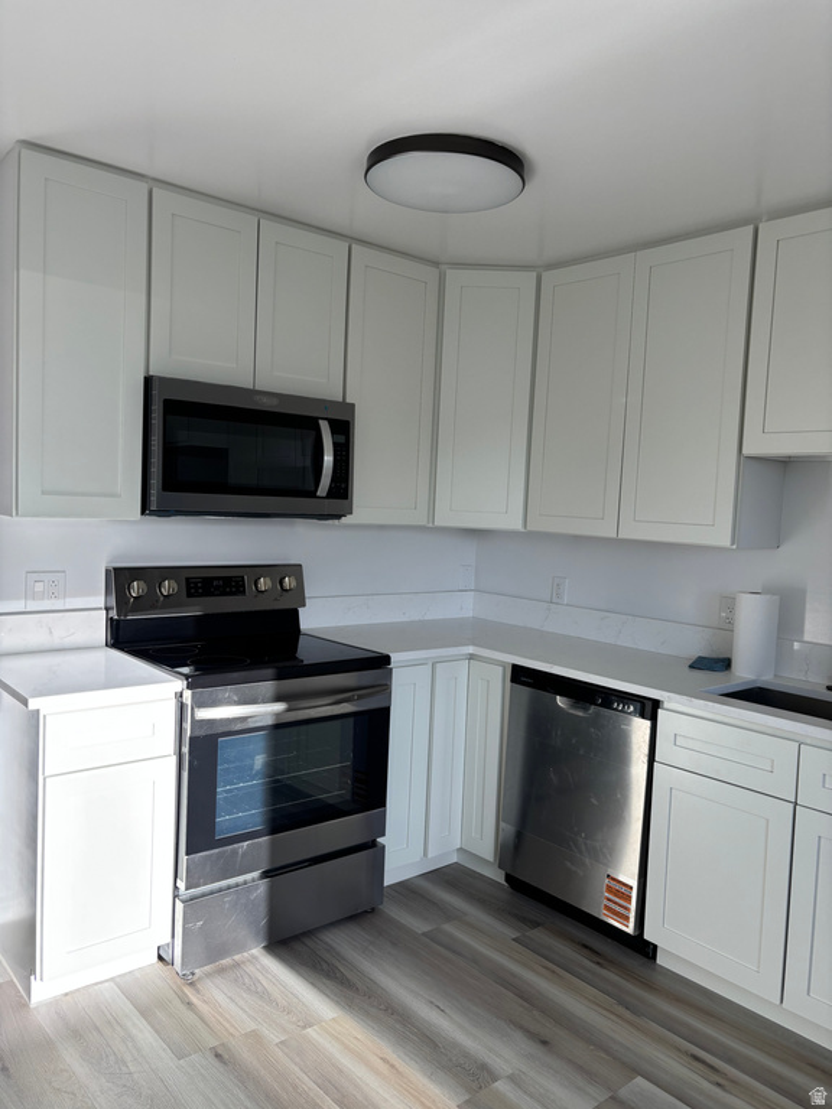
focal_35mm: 26
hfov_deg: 53.1
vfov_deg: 67.3
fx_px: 833
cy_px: 554
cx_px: 416
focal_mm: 5.96
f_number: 1.6
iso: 50
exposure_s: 1/287
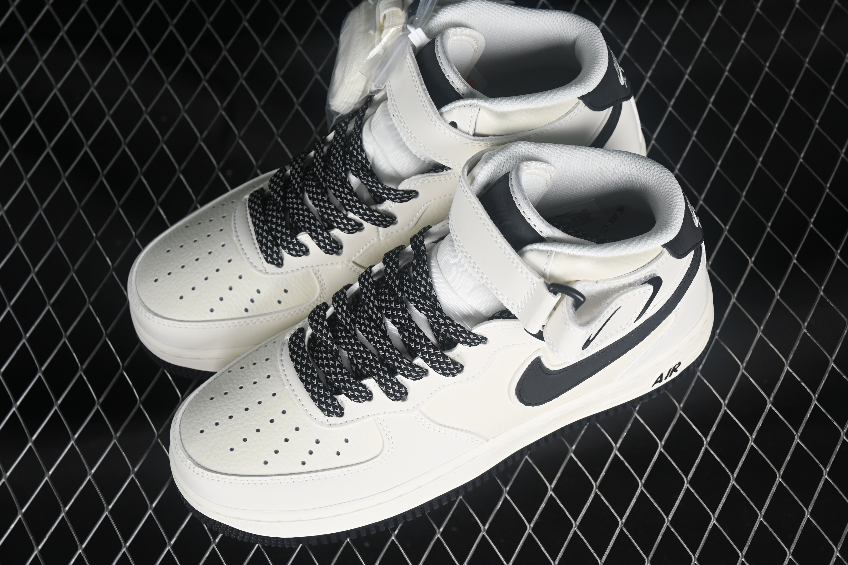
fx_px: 1767
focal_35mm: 75
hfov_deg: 27.0
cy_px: 282
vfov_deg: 18.2
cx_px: 424
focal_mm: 50
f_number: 7.1
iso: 160
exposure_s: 1/100
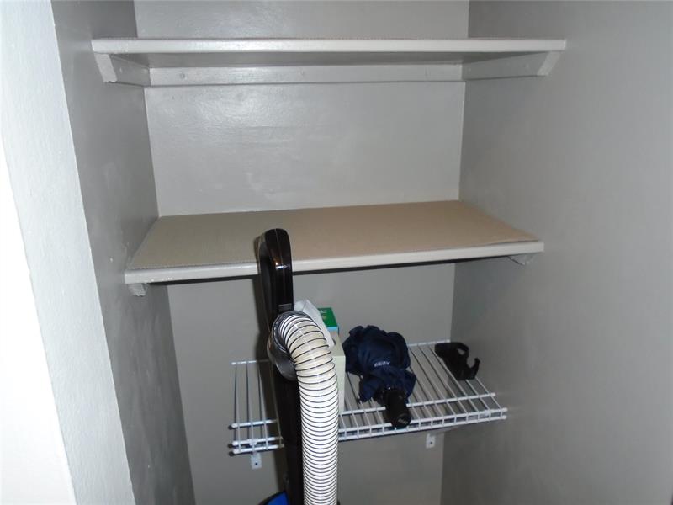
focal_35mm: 26
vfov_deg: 53.1
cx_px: 336
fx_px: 505
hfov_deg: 67.3
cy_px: 252
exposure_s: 1/30
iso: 200
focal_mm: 4.6
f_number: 3.2
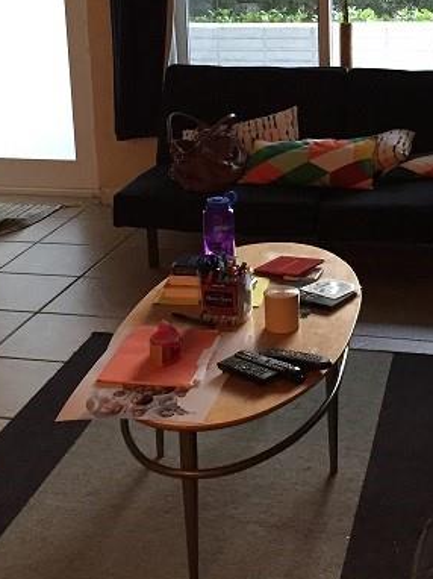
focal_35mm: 62
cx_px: 274
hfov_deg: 23.6
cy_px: 117
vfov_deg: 30.5
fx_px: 1035
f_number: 2.2
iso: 200
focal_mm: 4.15
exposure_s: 1/30
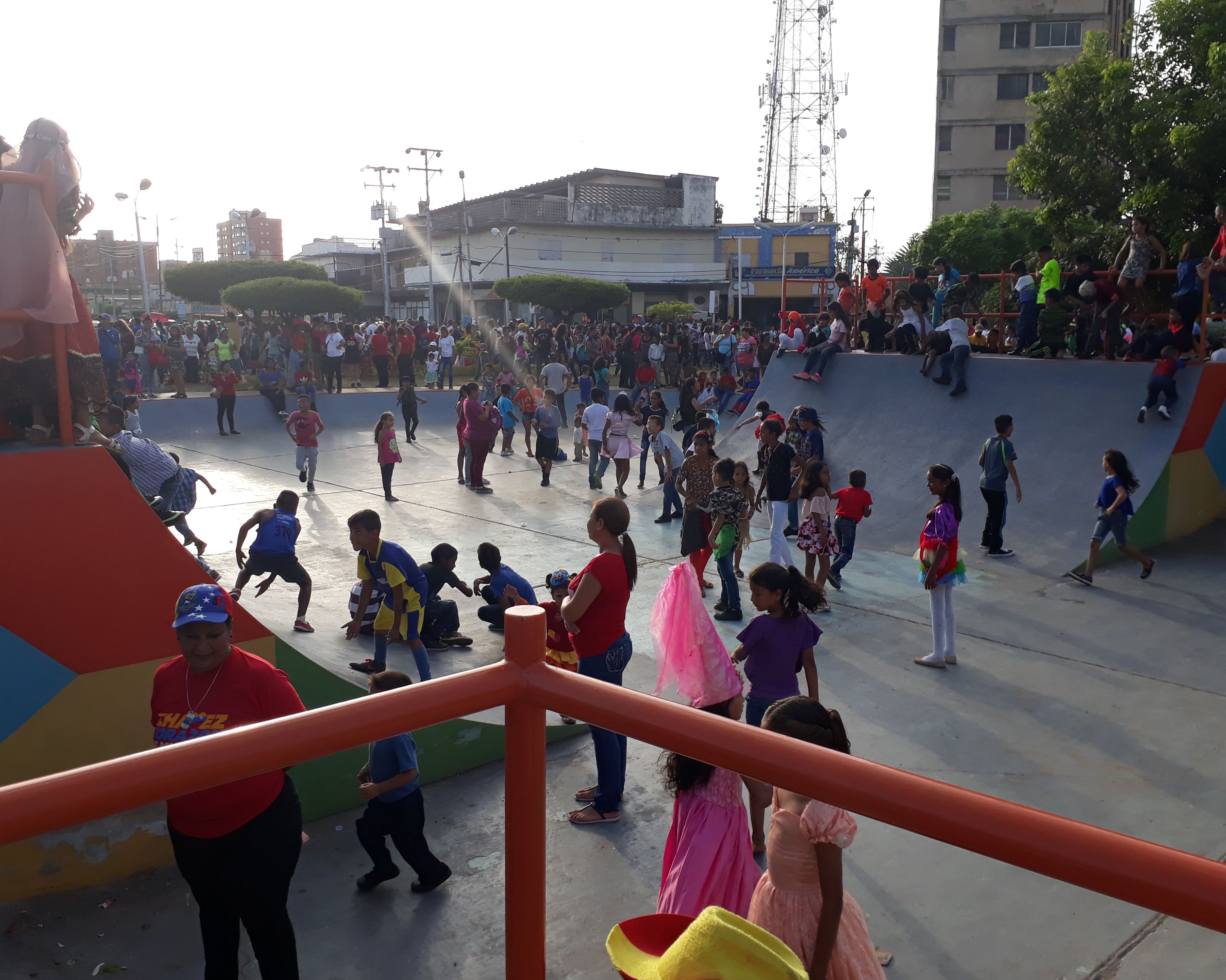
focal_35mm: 29
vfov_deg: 50.0
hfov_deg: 60.4
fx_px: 1052
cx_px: 580
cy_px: 476
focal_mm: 3.6
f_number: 1.9
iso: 40
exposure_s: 1/779
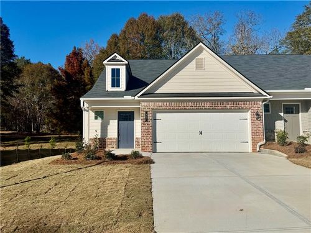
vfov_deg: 56.8
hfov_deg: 71.6
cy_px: 116
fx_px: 216
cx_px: 156
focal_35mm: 24
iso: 80
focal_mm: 6.76
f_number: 1.78
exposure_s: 1/10417
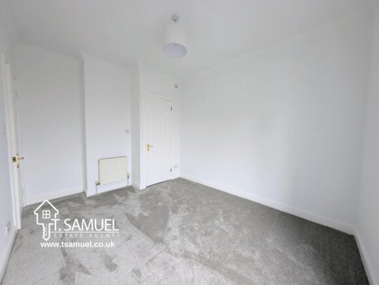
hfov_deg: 110.4
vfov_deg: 94.7
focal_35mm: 12
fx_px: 132
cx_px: 190
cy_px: 142
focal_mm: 2.23
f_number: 1.95
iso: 91
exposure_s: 1/15
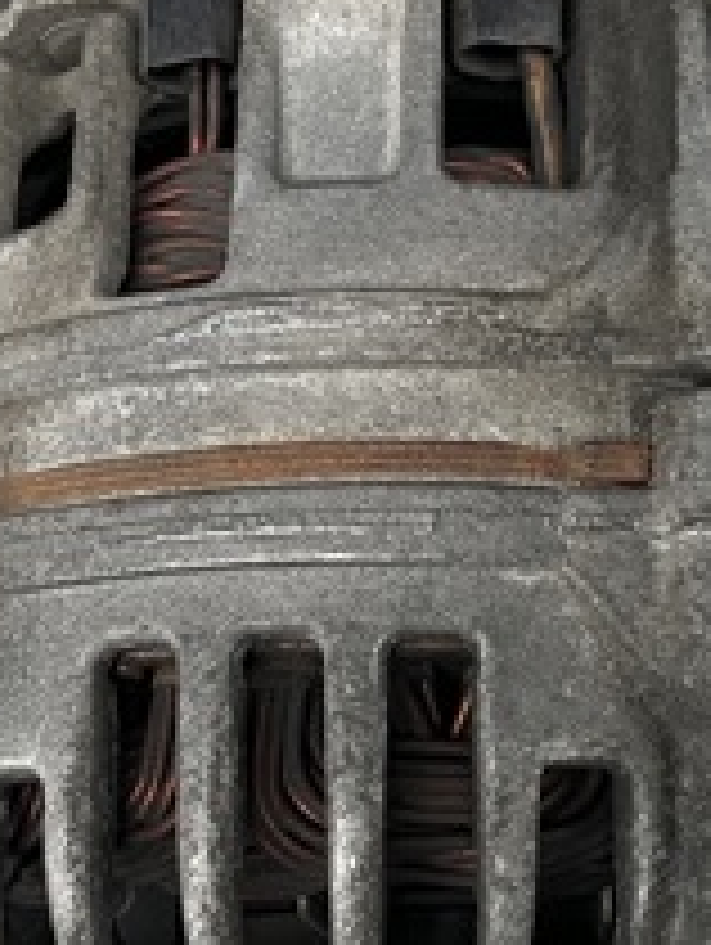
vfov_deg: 24.7
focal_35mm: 79
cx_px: 382
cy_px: 488
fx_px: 2159
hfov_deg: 18.7
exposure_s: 1/60
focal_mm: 5.1
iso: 125
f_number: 1.6
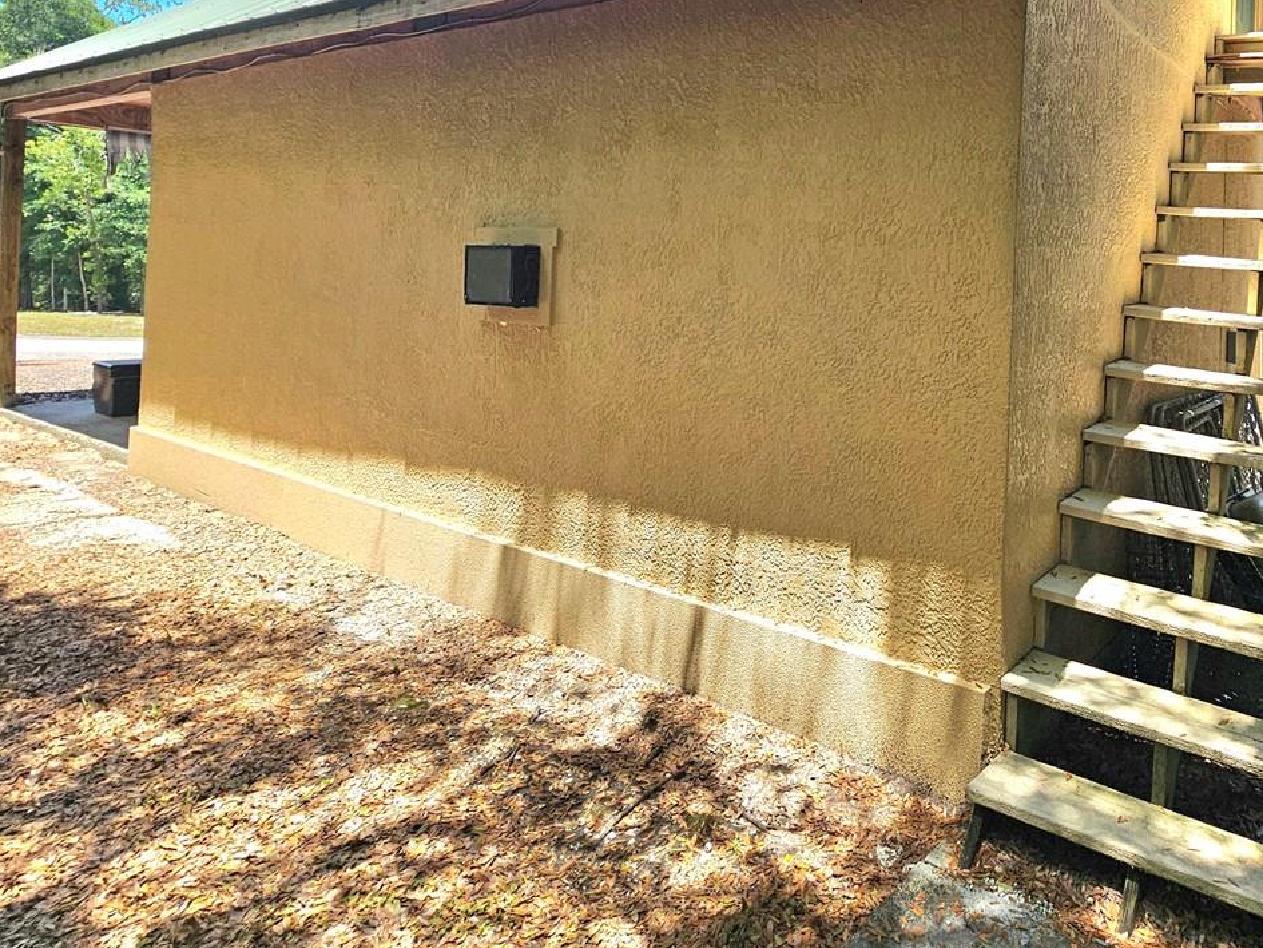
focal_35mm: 22
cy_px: 259
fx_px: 803
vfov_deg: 58.5
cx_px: 922
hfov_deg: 72.0
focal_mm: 2.2
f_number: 2.2
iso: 50
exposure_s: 1/769
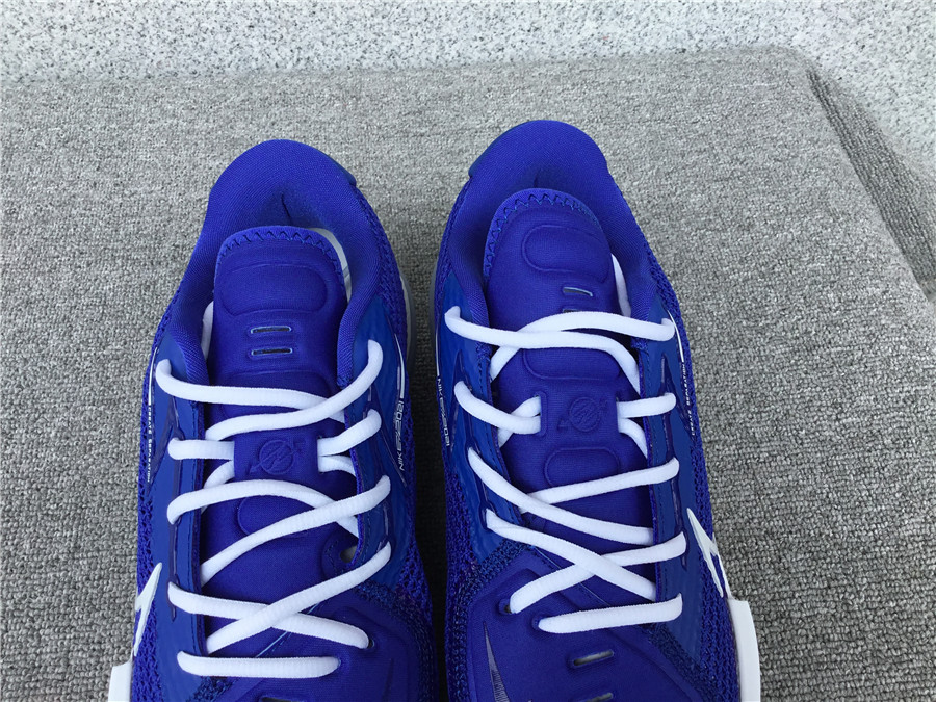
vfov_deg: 45.4
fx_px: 838
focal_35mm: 31
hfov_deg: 58.4
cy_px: 351
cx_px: 468
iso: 25
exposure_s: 1/405
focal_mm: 3.3
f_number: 2.4
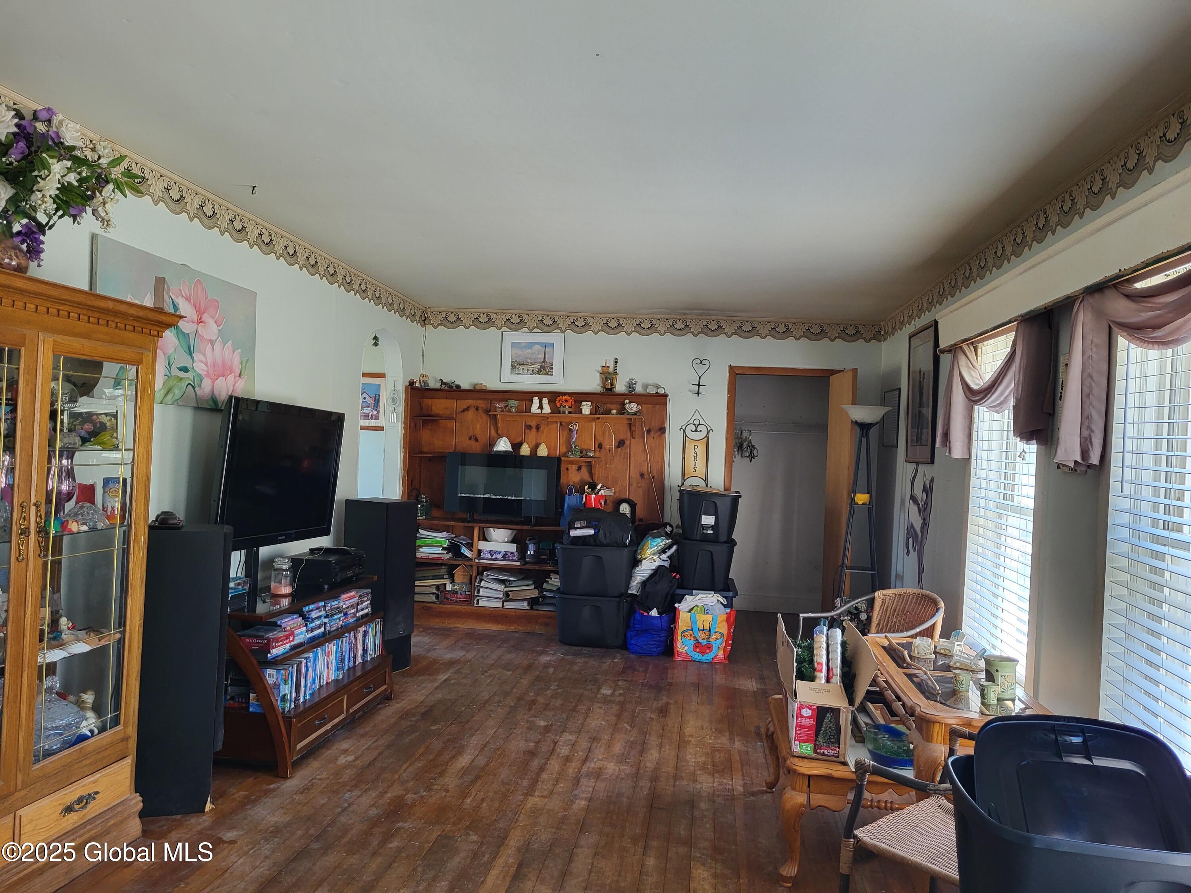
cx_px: 596
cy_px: 446
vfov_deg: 53.1
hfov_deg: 67.3
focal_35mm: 26
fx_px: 895
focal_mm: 5.4
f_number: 1.8
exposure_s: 1/120
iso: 250
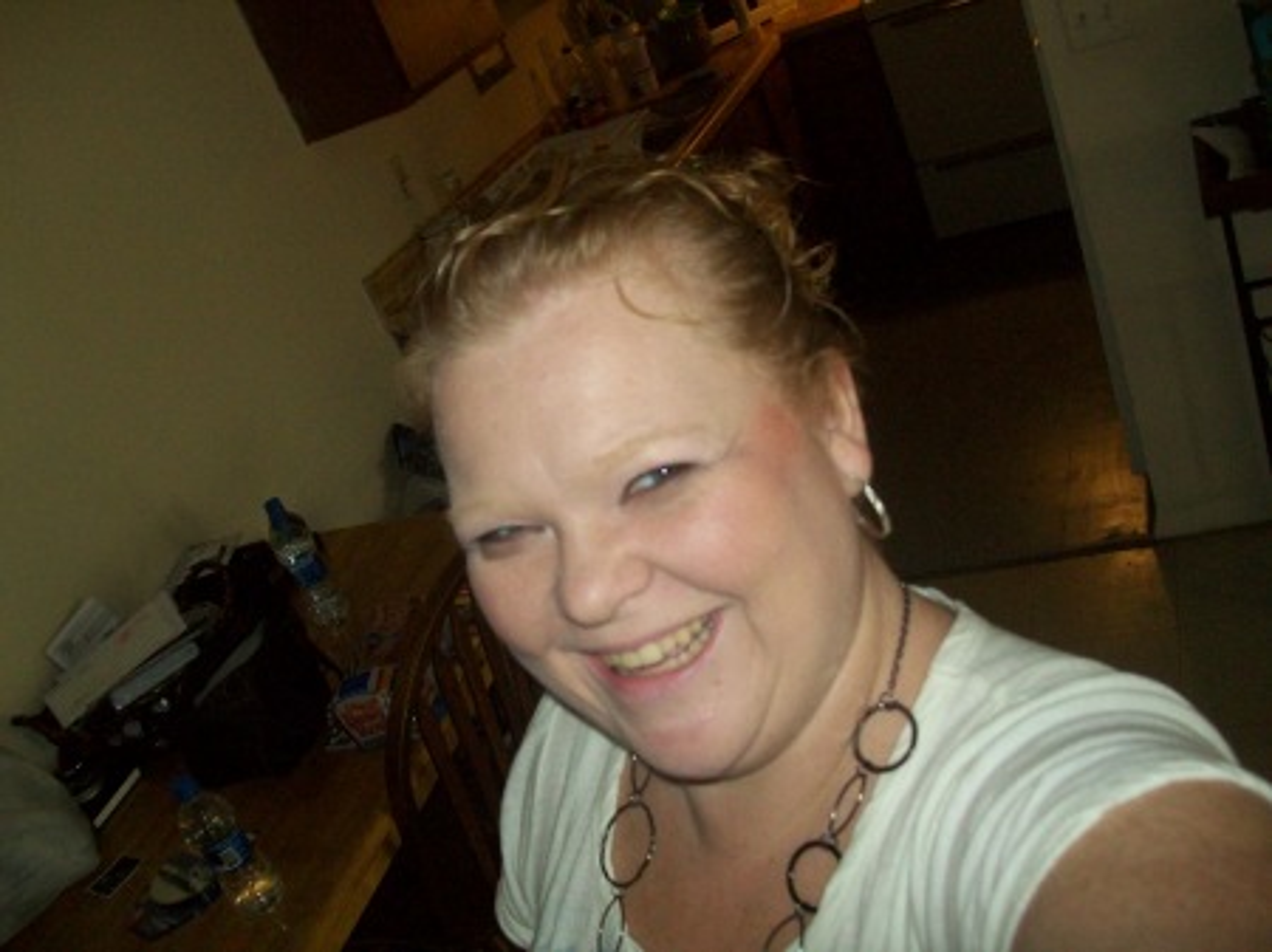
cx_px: 636
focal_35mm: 36
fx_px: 1322
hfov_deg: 51.4
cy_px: 476
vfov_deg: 39.6
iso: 160
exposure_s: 1/60
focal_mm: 6
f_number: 2.7
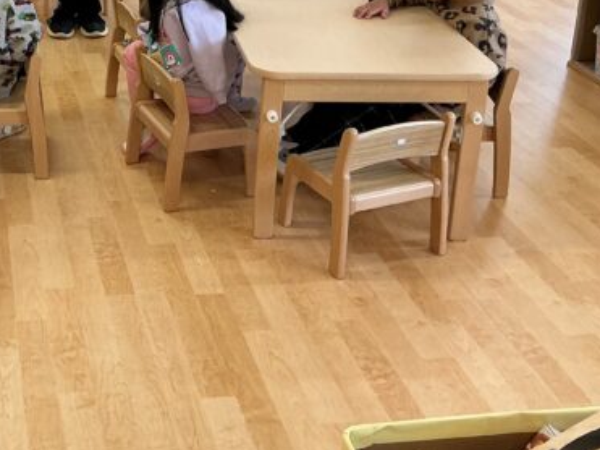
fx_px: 1040
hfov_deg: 30.8
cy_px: 19
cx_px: 63
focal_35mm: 60
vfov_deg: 23.5
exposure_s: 1/120
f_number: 1.8
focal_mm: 3
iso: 50
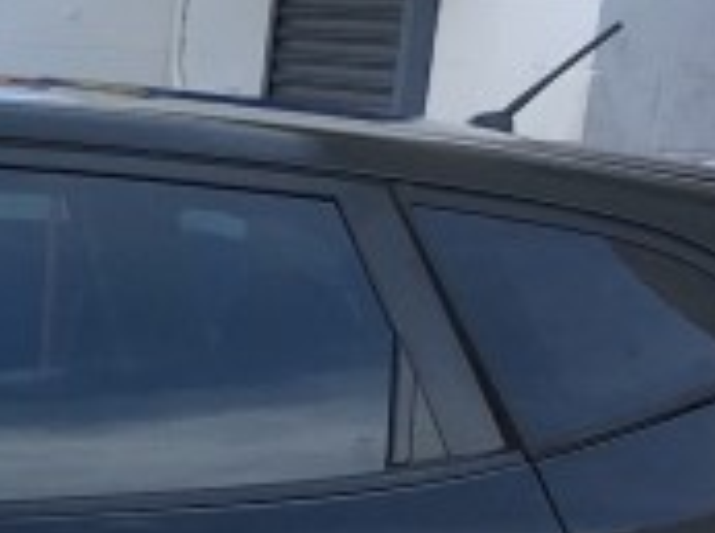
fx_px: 3545
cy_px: 880
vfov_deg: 8.4
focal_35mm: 172
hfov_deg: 10.8
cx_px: -579
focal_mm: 4.15
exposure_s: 1/405
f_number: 2.2
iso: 25
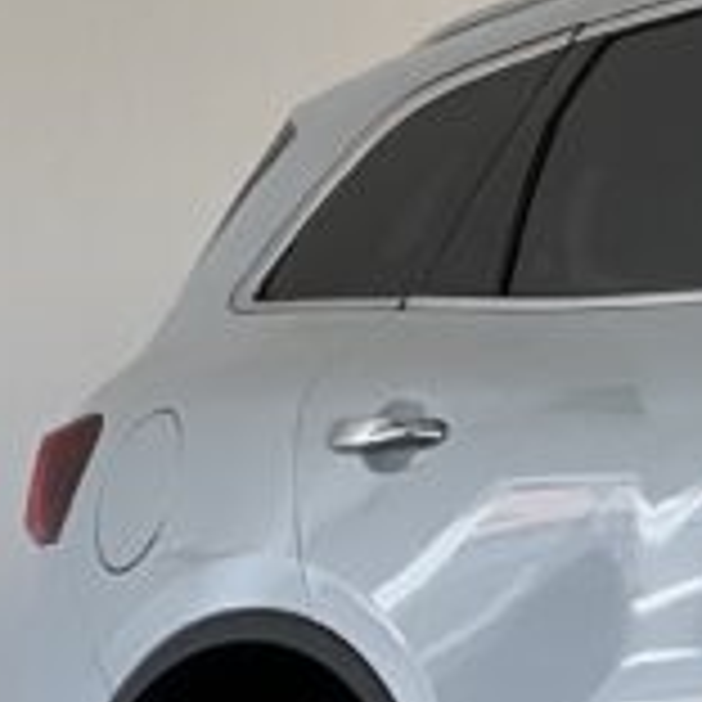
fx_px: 7984
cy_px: -108
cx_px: 1701
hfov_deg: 4.9
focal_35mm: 348
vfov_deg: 5.0
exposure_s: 1/121
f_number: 2.8
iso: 80
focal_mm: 9
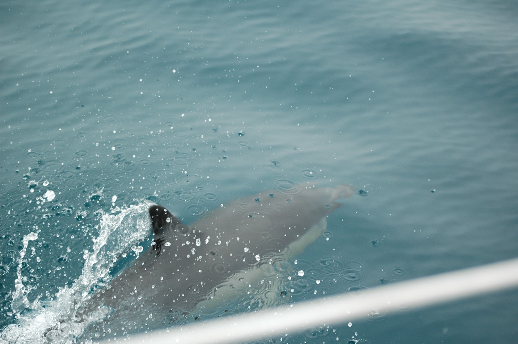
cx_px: 259
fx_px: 1208
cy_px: 172
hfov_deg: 24.2
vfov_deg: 16.2
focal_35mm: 84
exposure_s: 1/1600
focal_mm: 56
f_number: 4
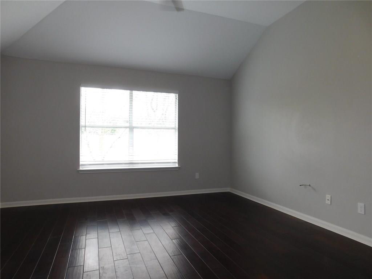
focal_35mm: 23
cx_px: 186
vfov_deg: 58.9
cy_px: 140
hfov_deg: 73.9
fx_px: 247
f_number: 3
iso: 125
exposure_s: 1/30
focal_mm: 4
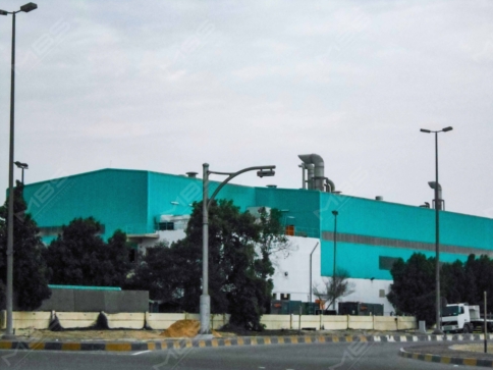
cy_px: 190
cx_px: 254
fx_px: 1367
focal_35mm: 96
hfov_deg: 20.4
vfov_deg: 15.4
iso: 800
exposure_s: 1/400
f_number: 14.5
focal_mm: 16.5
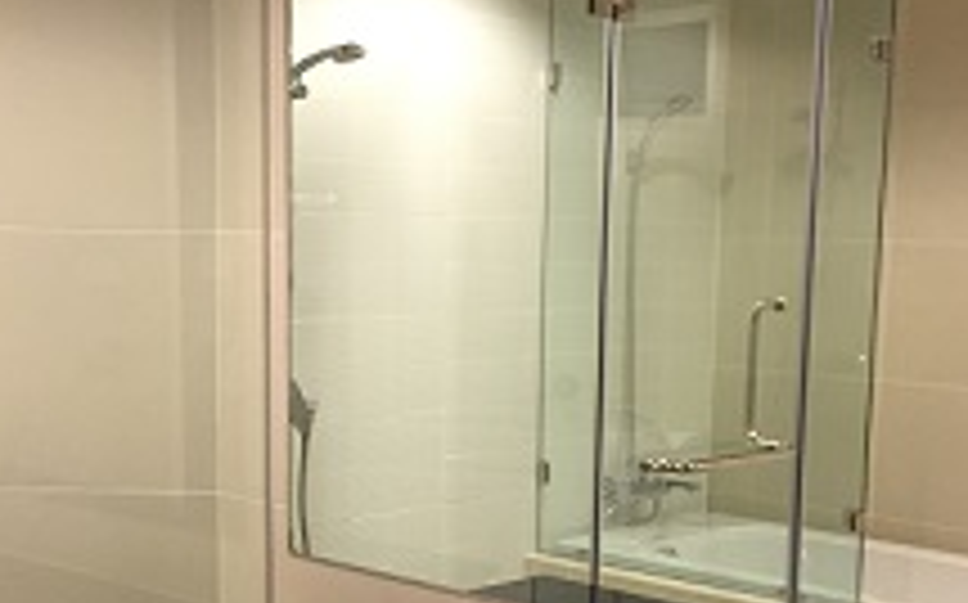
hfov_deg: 36.3
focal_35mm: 56
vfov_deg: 22.7
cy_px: 495
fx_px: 1476
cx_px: 423
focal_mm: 4.15
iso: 200
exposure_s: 1/33
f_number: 2.2
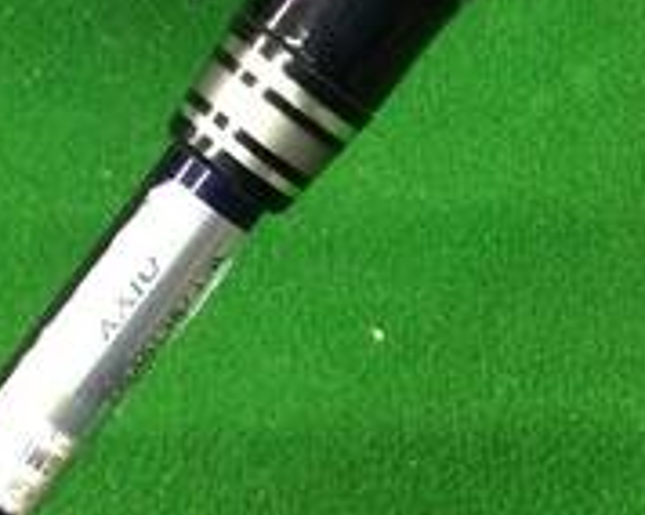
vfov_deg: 13.9
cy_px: 25
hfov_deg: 17.6
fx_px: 2078
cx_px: 188
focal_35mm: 109
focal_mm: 3.3
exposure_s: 1/30
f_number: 2.4
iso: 160
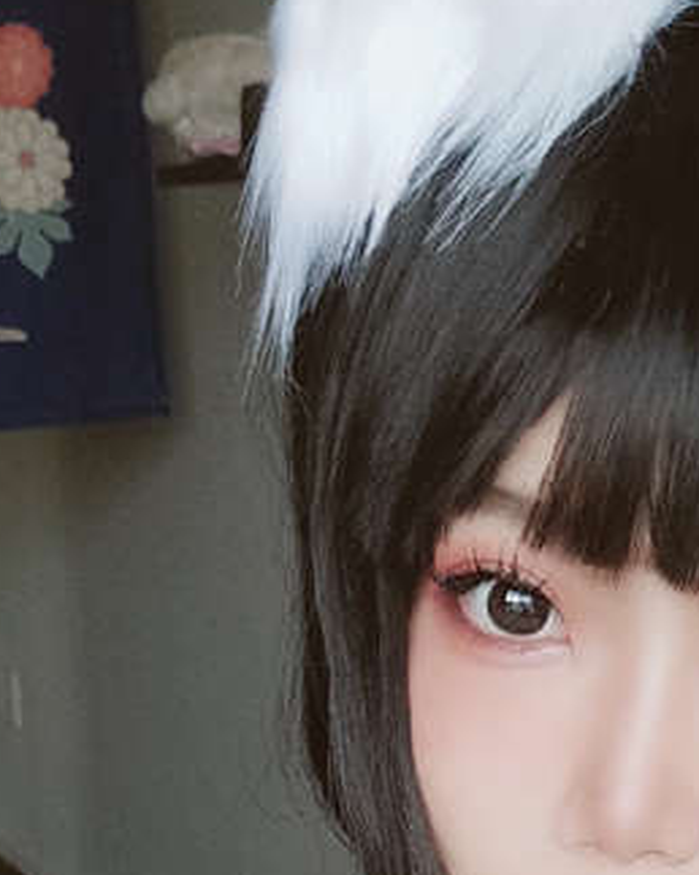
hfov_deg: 12.7
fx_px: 3132
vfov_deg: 14.4
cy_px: 1457
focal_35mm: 121
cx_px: 542
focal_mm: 4.36
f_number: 1.8
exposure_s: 1/33
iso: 64
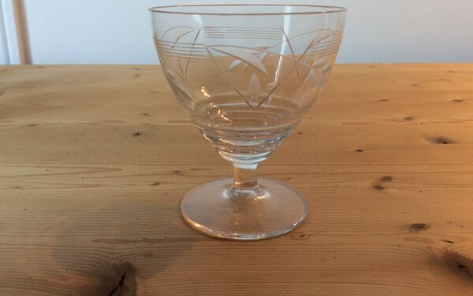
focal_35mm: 34
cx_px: 236
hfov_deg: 56.7
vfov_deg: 37.3
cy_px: 139
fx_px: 438
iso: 40
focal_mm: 3.3
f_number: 2.4
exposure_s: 1/33
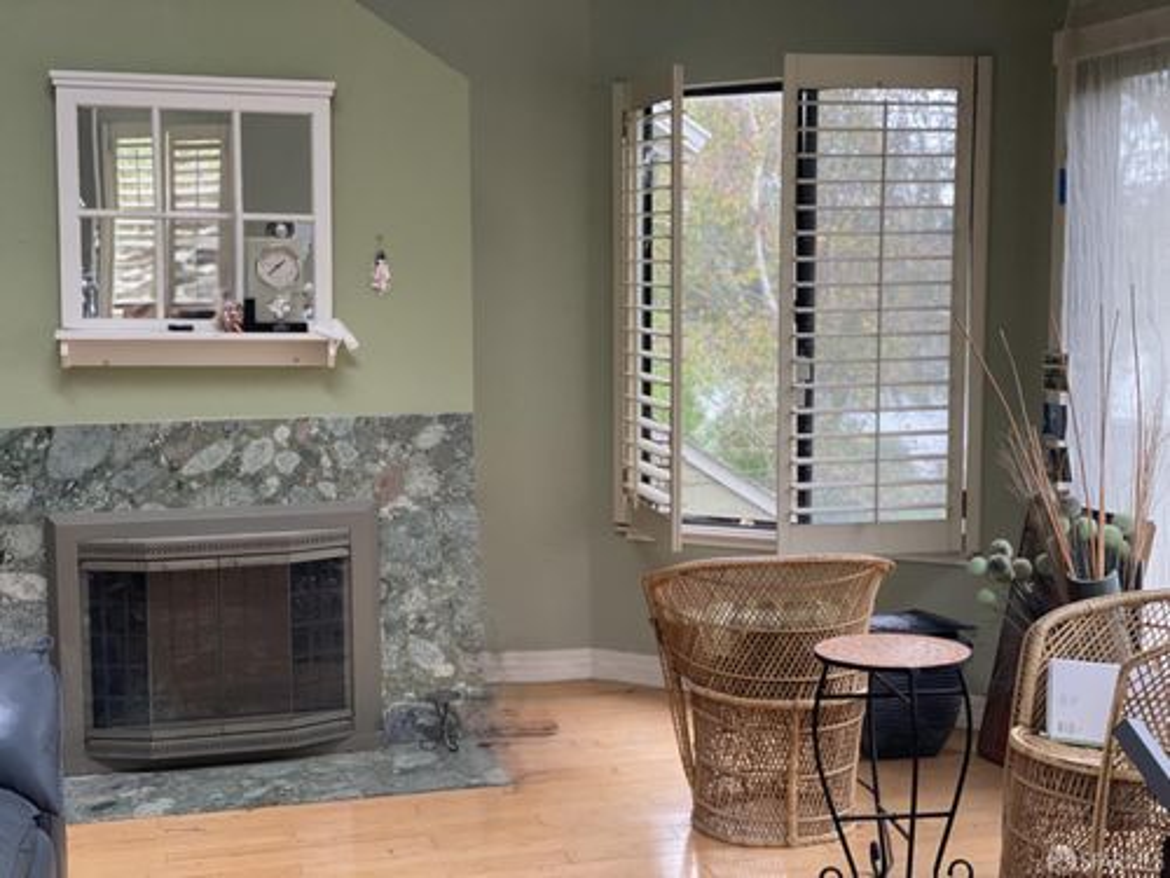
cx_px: 585
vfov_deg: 28.0
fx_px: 1758
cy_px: 439
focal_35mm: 52
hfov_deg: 36.8
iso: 125
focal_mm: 6
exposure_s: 1/122
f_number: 2
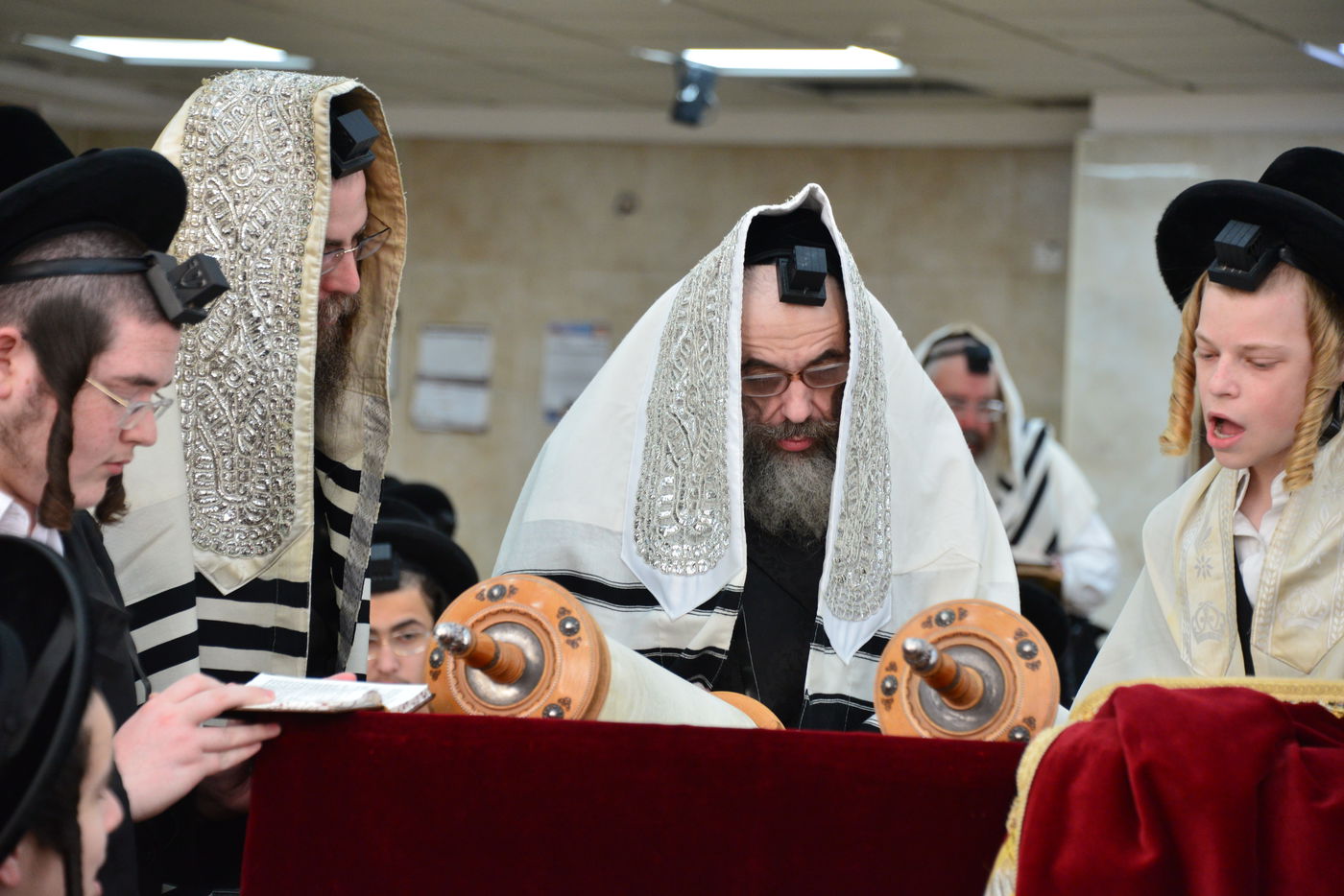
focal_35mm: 145
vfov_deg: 9.5
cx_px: 672
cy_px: 448
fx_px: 5414
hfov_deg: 14.2
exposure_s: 1/160
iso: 2000
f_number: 5.6
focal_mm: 145
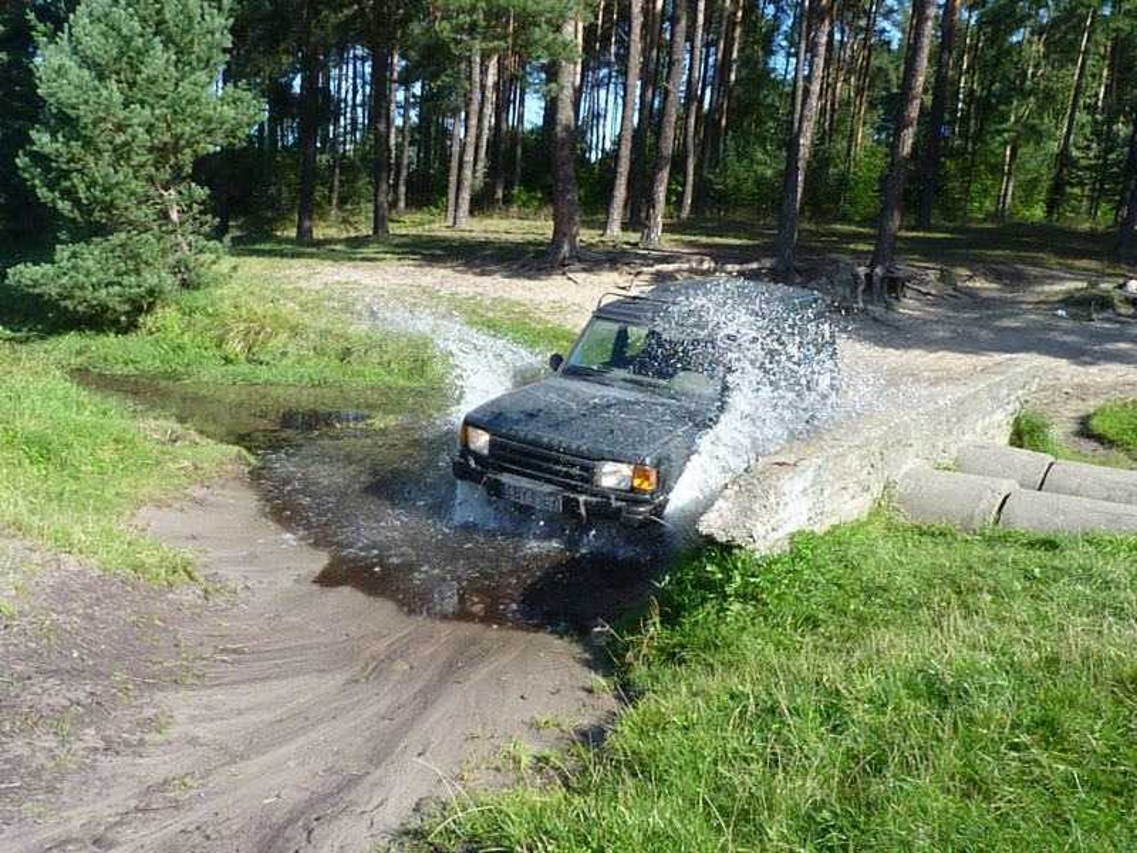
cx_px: 568
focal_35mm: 30
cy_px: 426
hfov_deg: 60.0
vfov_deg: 46.8
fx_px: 985
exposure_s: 1/400
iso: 800
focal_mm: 5.3
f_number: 8
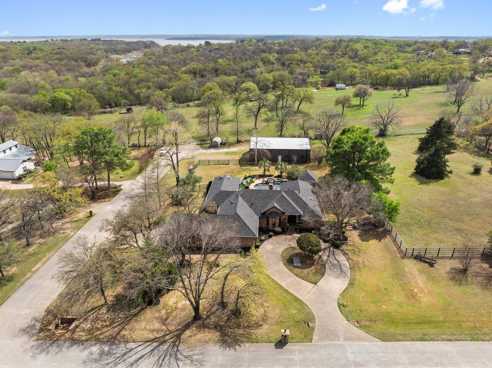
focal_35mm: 24
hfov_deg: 71.6
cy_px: 184
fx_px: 341
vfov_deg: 56.8
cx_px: 246
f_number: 9
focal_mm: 12.29
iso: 100
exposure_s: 1/120
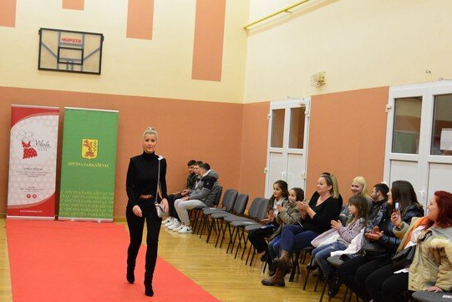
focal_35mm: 59
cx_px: 202
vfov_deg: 23.0
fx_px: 741
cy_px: 174
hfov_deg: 33.9
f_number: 4
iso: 5000
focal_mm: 38
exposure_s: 1/125
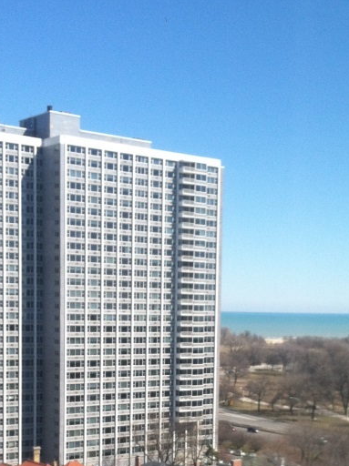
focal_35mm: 70
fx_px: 943
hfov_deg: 21.0
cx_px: 206
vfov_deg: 27.2
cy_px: 384
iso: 80
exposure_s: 1/857
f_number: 2.8
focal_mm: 3.85
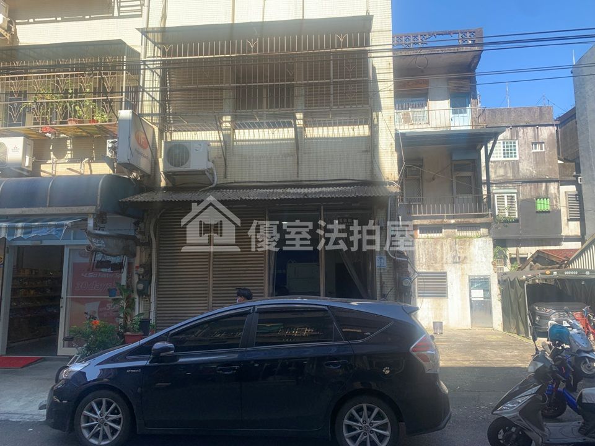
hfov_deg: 67.3
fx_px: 447
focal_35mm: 26
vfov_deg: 53.1
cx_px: 298
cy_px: 223
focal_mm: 4.25
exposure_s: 1/424
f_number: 1.8
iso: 25
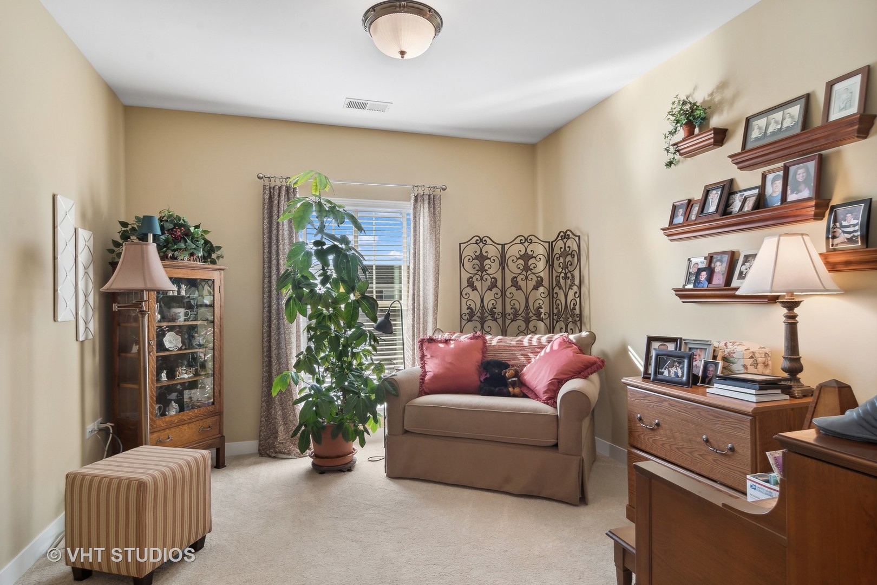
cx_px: 438
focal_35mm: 18
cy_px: 292
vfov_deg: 67.4
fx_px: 438
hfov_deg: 90.0
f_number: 9
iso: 100
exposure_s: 1/8
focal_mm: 12
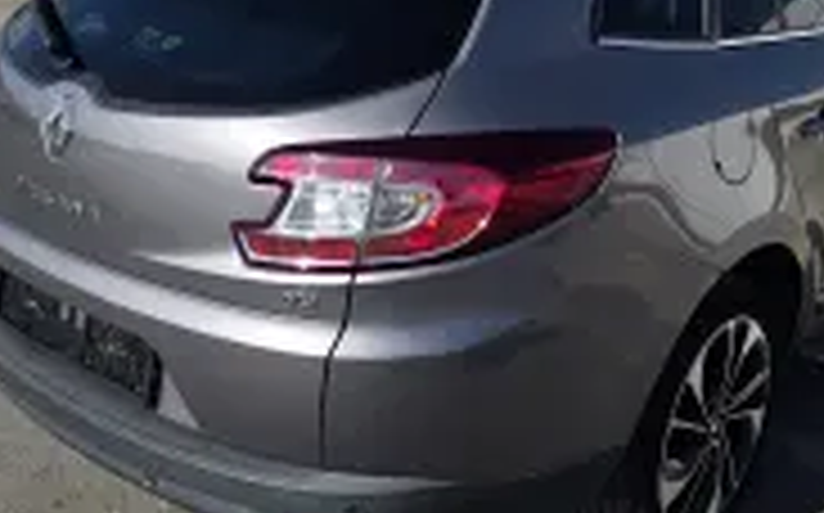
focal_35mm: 48
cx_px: 500
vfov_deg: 26.7
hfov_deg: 41.6
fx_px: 1077
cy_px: 189
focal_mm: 6.3
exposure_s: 1/7944
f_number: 1.7
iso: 80
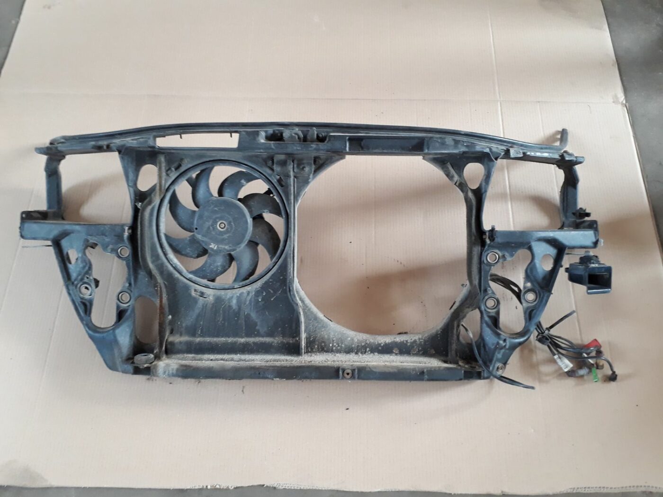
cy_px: 248
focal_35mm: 27
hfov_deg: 65.3
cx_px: 332
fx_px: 517
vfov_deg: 51.4
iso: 160
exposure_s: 1/33
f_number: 1.9
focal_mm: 3.6
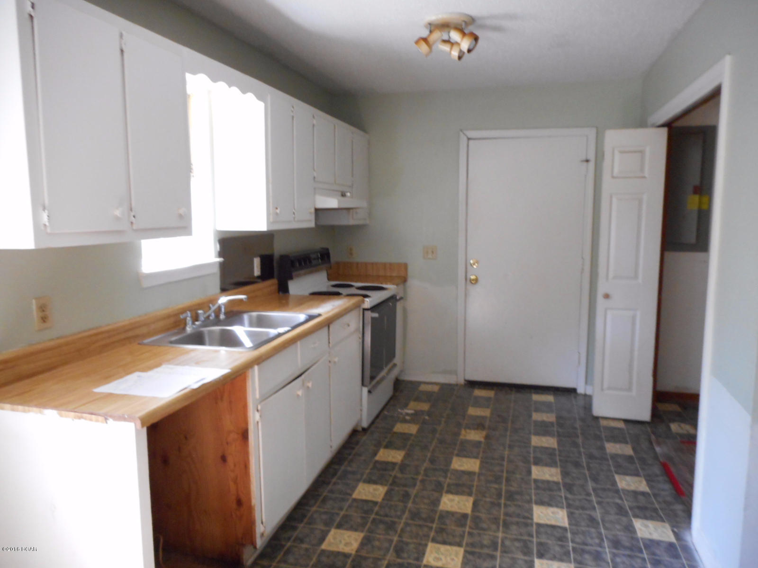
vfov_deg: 54.9
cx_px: 379
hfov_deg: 69.4
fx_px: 547
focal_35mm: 25
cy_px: 284
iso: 400
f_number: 3.7
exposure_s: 1/30
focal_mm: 4.5
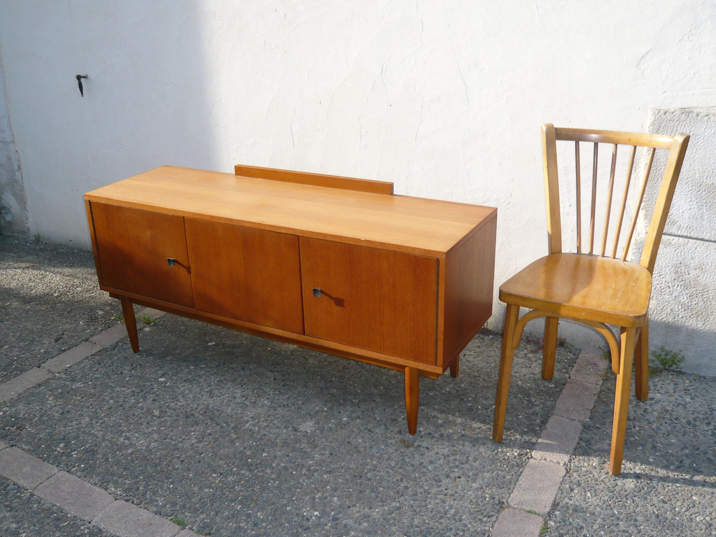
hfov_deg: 52.6
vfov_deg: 40.7
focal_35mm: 35
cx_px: 353
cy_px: 266
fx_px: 724
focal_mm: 5.5
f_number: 3.1
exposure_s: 1/400
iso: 100
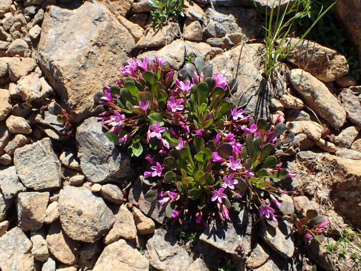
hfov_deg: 60.0
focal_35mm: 30
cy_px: 136
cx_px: 180
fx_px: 313
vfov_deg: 46.8
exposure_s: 1/800
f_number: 3.2
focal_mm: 5.5
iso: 100
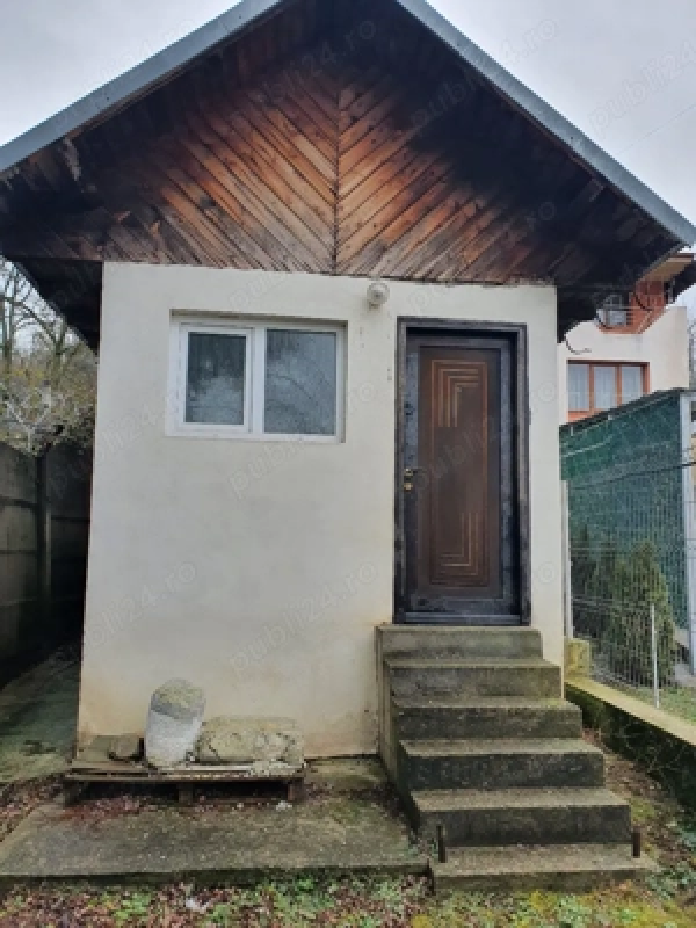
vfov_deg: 67.3
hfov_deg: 53.1
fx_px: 697
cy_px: 464
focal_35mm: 26
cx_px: 348
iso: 50
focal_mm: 4.32
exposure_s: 1/370
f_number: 2.4
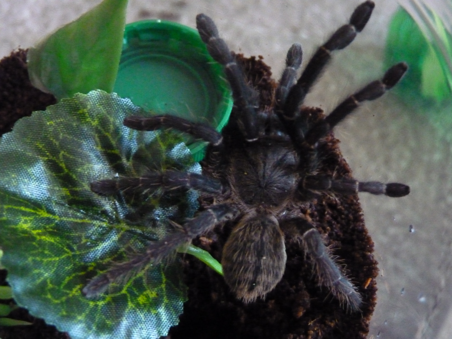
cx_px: 226
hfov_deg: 29.0
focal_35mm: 67
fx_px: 875
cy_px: 170
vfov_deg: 21.9
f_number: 3.4
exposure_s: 1/15
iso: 1600
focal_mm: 11.9
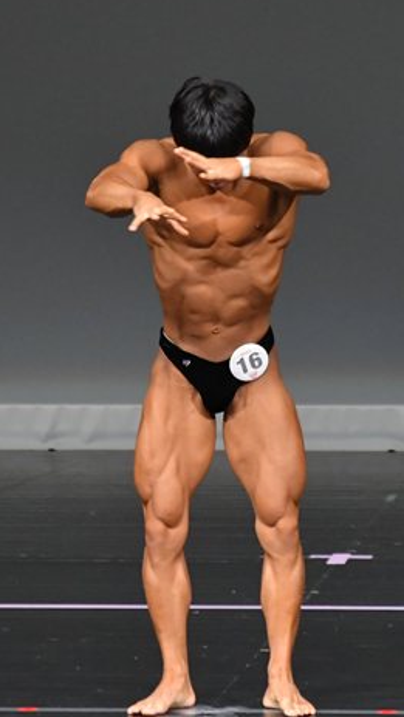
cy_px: 352
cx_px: 264
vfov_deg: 3.6
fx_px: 11484
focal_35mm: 603
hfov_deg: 2.0
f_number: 5.6
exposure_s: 1/400
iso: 4000
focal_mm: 230
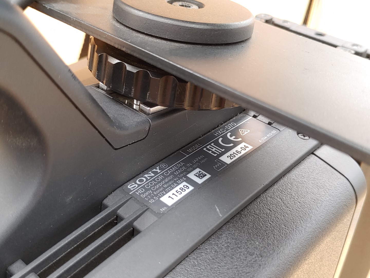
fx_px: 438
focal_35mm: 41
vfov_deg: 35.1
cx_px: 185
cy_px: 139
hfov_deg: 45.8
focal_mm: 4.36
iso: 200
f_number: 1.8
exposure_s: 1/24
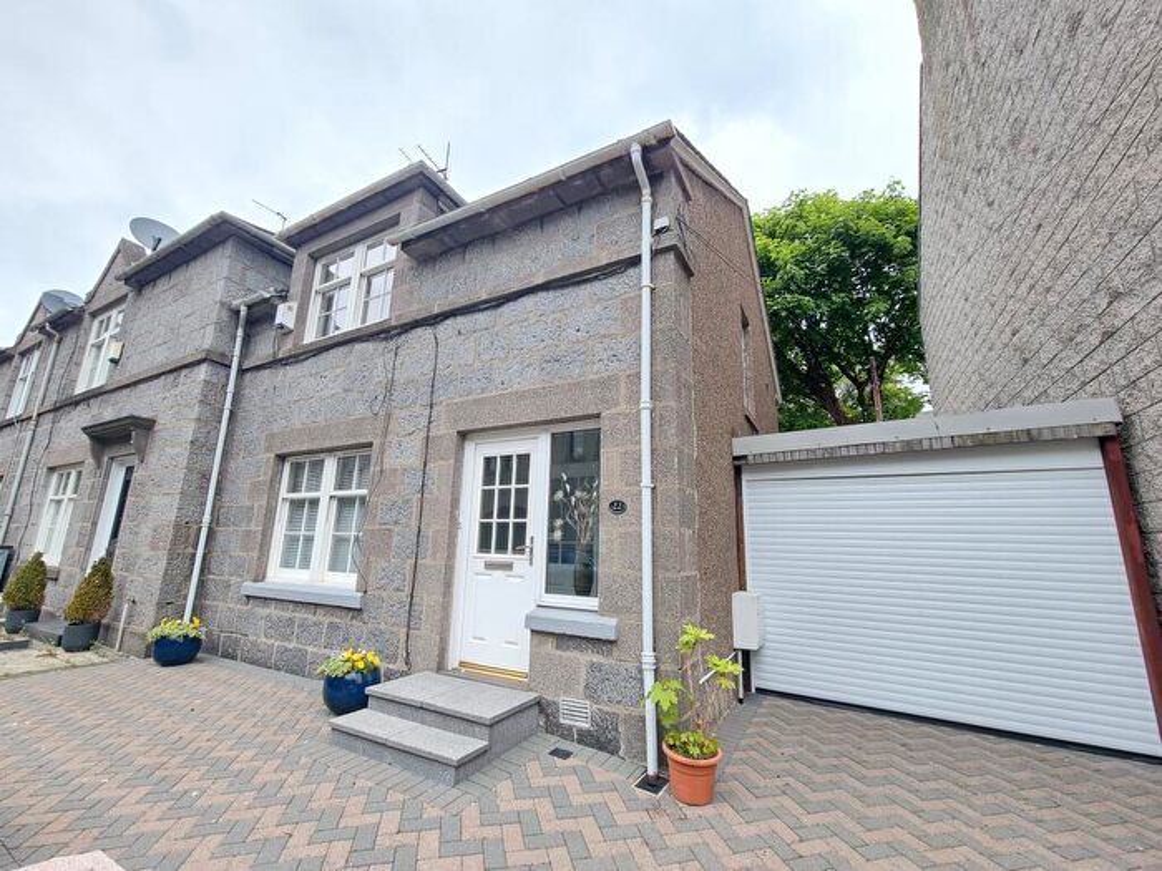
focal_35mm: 13
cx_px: 581
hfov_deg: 106.2
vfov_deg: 89.9
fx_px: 436
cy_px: 436
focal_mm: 2.2
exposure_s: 1/166
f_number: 2.2
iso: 50
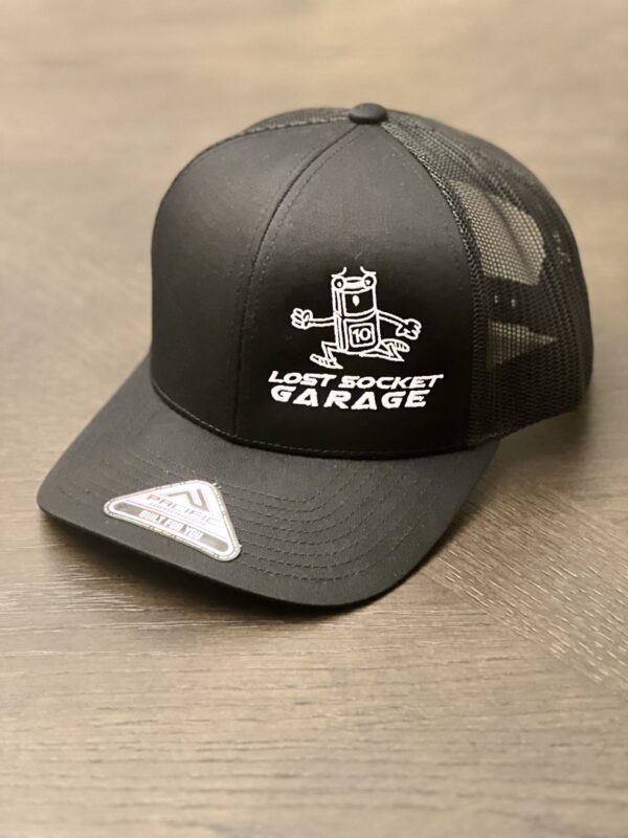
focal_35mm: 77
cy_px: 419
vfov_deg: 25.3
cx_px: 314
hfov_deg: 19.1
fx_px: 1863
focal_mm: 9
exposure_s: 1/15
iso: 1600
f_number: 2.8
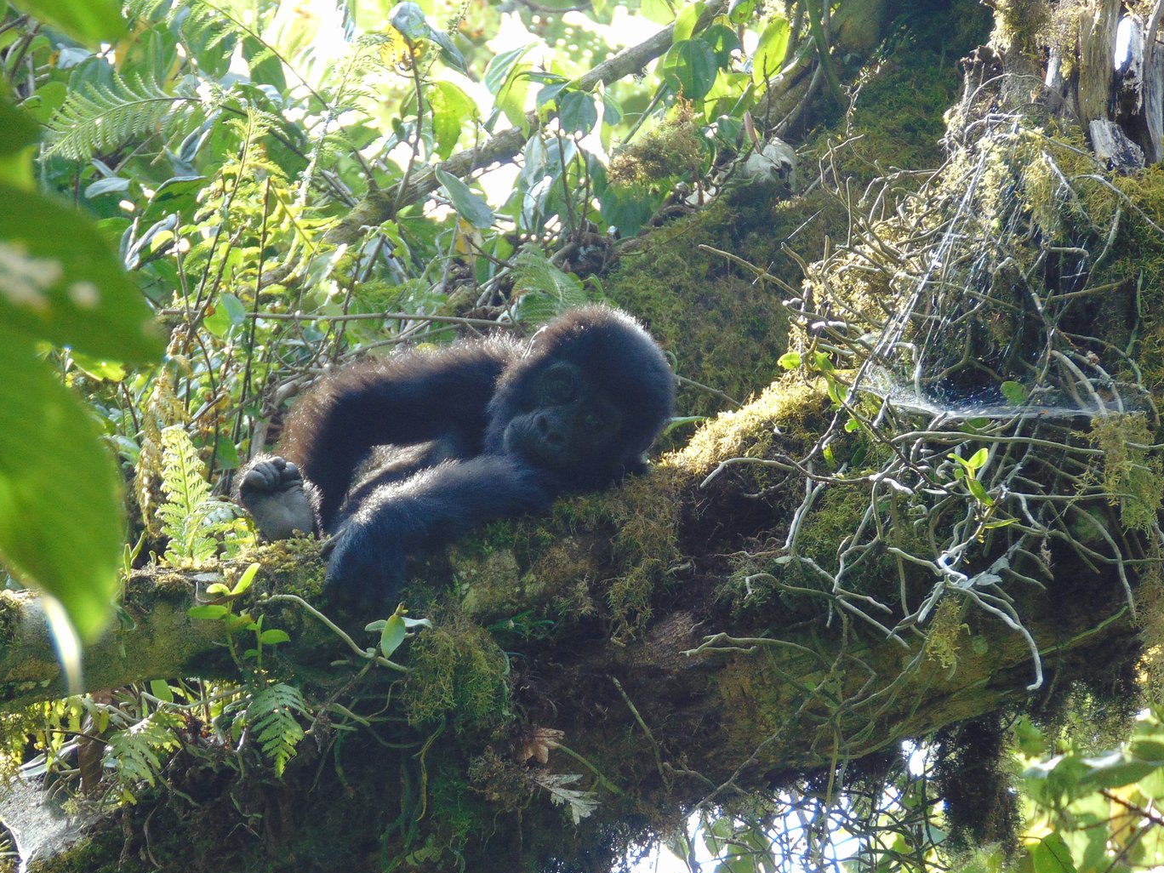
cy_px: 449
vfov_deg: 4.1
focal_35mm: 359
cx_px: 504
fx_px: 12072
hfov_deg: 5.5
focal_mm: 55.1
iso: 100
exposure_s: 1/125
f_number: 4.2
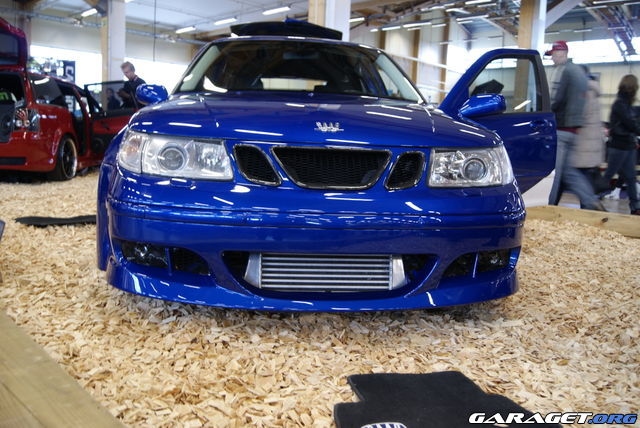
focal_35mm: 30
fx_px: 534
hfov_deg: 61.9
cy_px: 214
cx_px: 320
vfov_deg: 43.7
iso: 250
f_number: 4
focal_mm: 20
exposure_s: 1/13
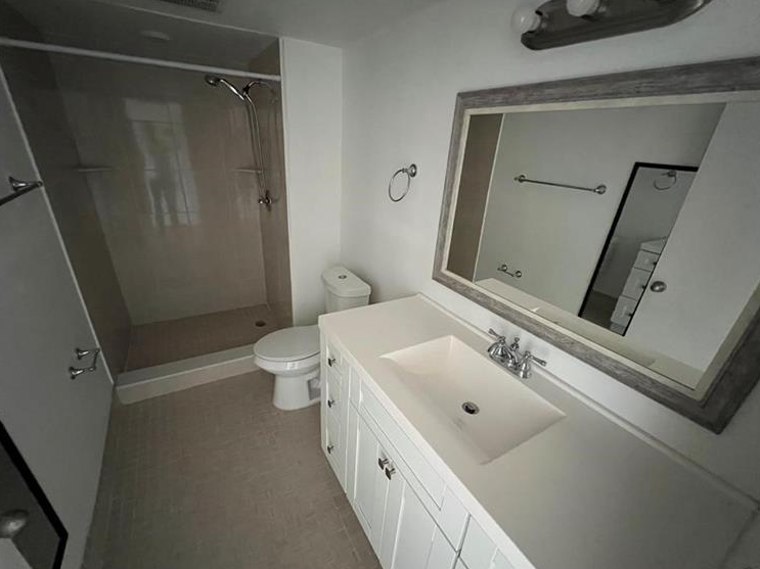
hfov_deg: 102.1
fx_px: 307
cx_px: 373
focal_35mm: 14
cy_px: 297
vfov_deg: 85.6
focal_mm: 1.57
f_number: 1.8
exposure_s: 1/40
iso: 1250
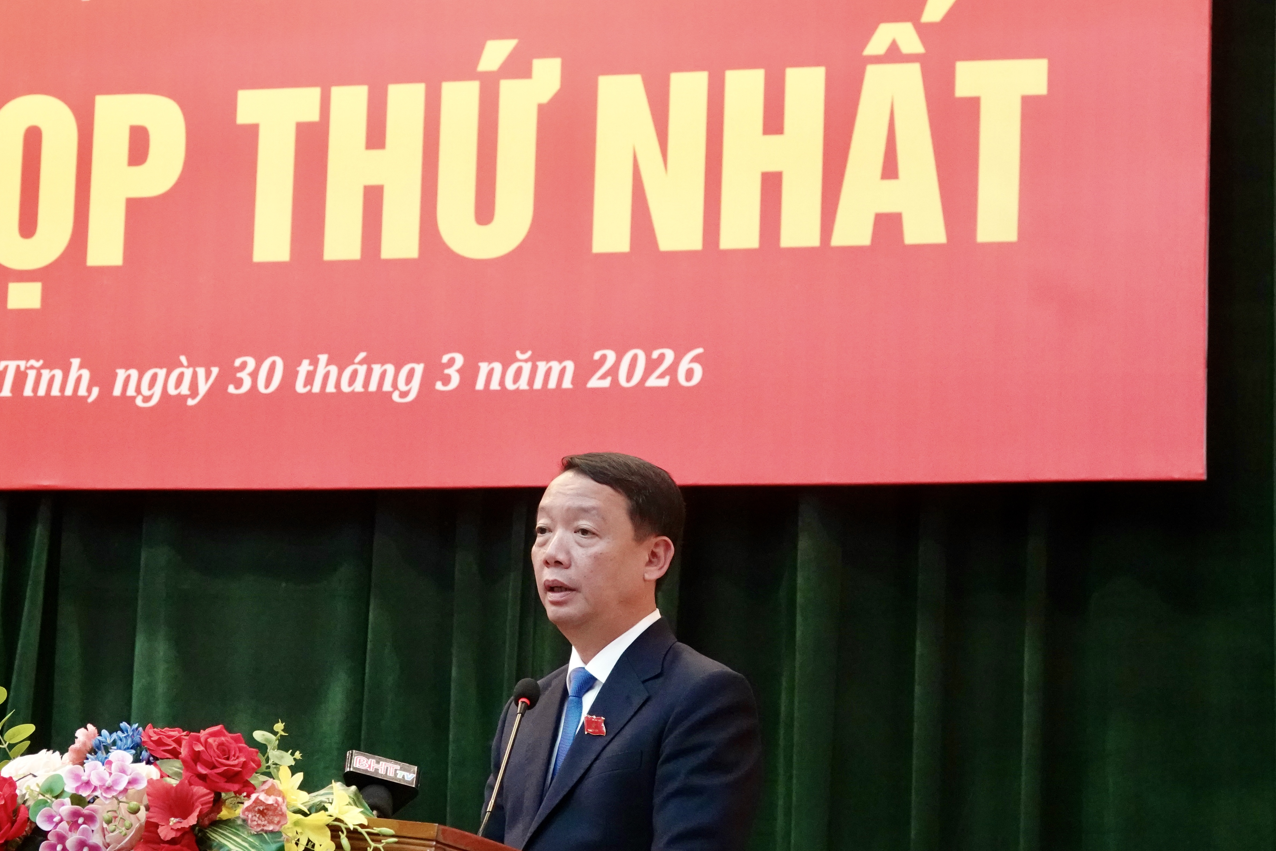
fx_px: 4395
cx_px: 582
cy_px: 484
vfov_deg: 11.1
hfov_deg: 16.5
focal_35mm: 124
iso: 3200
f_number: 4
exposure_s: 1/125
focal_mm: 39.42
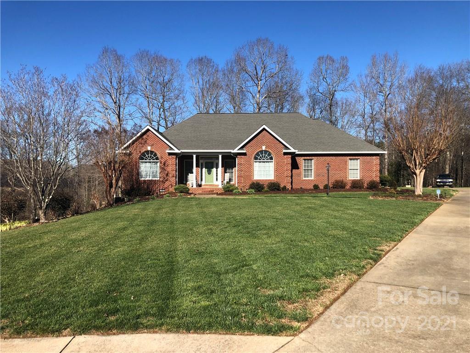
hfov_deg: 63.4
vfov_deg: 49.7
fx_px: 380
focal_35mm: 28
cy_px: 176
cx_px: 235
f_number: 1.8
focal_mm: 3.99
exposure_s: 1/1845
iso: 20
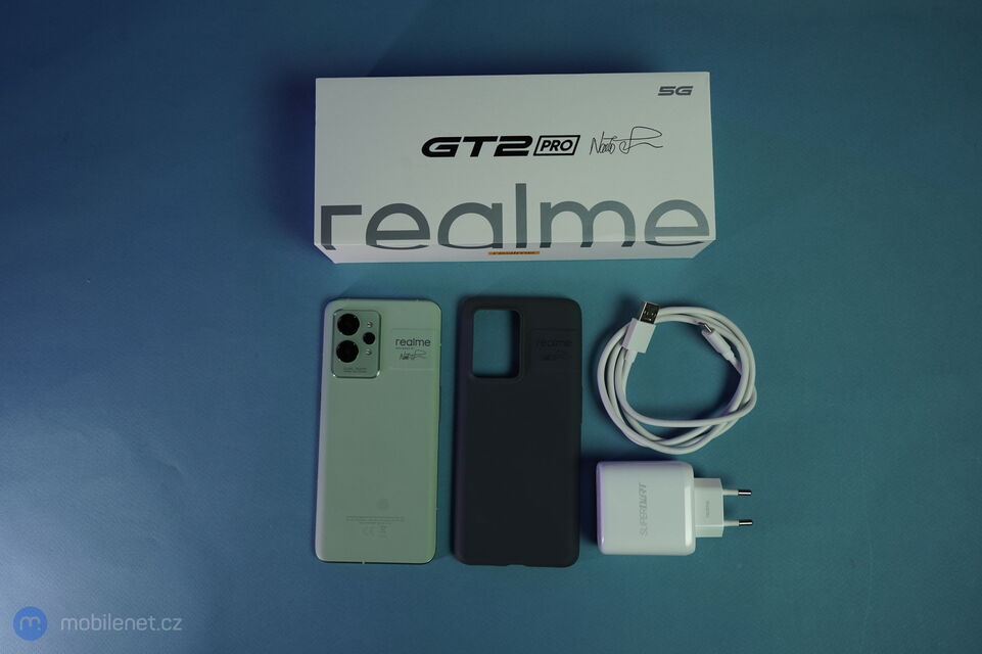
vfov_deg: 42.3
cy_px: 327
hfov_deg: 60.3
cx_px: 491
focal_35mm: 31
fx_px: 845
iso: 800
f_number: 7.1
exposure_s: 1/160
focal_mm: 31
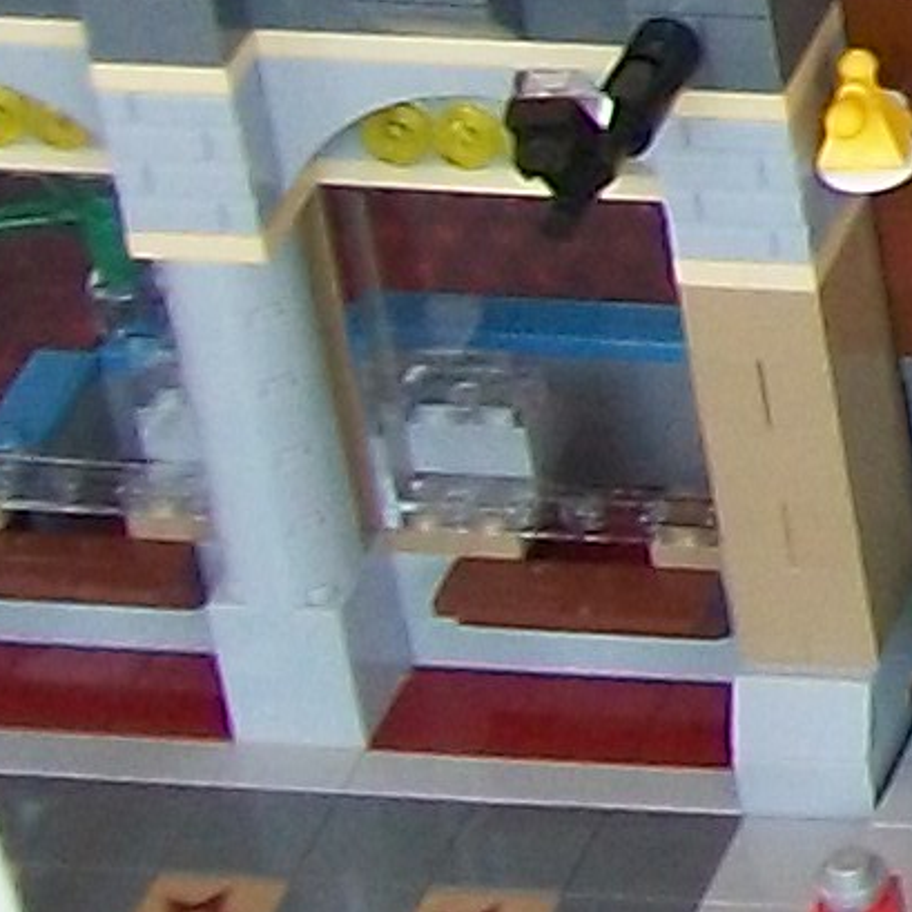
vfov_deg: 6.7
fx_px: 7571
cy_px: -863
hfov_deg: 6.2
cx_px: 2966
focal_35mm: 254
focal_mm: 6
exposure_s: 1/125
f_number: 2.7
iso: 80
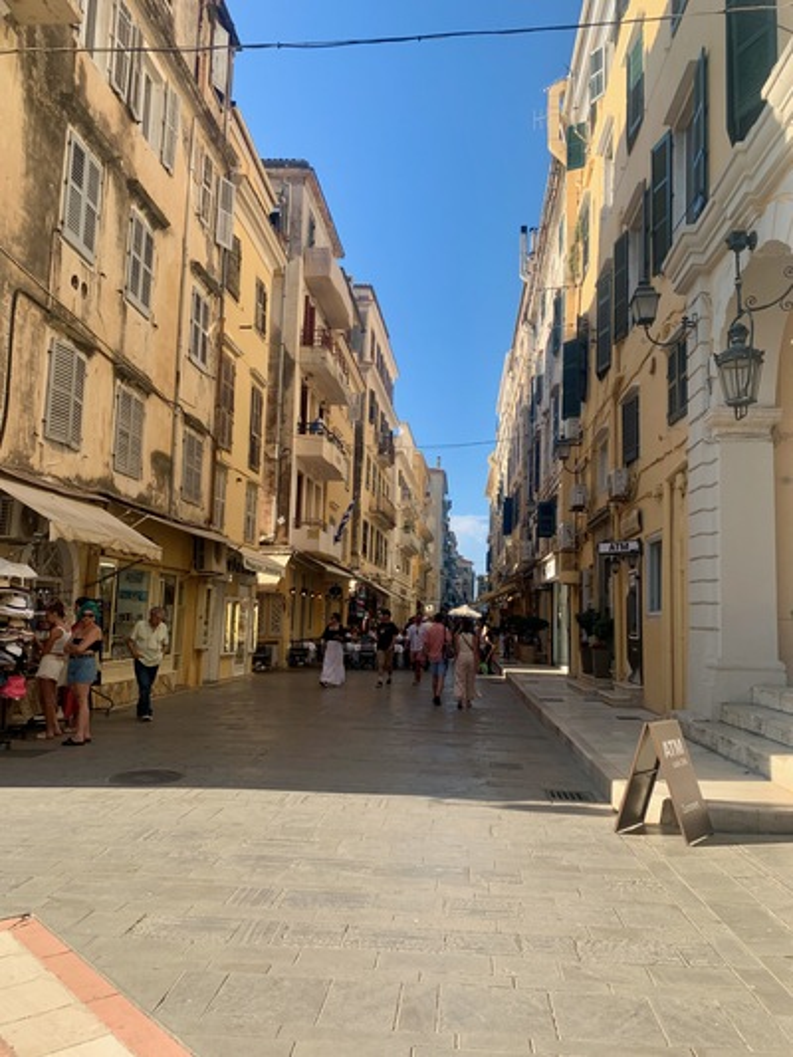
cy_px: 528
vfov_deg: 67.3
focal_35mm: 26
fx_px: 794
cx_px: 396
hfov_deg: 53.1
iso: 25
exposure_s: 1/1100
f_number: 1.8
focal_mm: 4.25
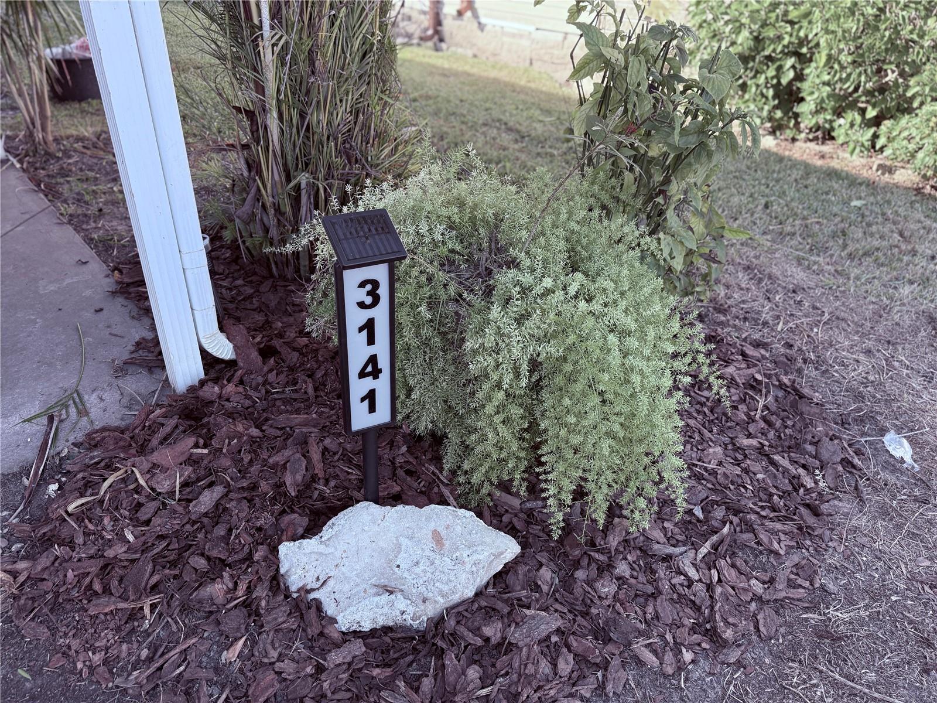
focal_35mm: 24
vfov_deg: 56.8
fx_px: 650
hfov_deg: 71.6
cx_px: 468
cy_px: 352
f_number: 1.78
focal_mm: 6.76
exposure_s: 1/481
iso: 100
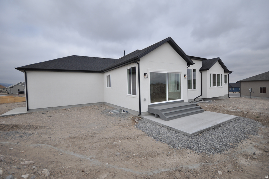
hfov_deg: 95.1
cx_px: 134
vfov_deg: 71.9
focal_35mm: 16
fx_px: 123
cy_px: 90
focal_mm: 11
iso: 250
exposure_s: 1/1600
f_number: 4.2
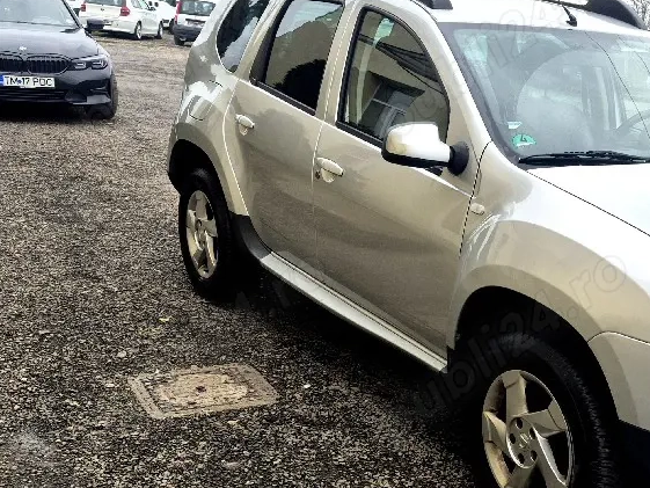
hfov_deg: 42.2
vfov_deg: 34.5
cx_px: 578
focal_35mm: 41
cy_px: 357
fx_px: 770
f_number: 1.8
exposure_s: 1/182
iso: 50
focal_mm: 5.4
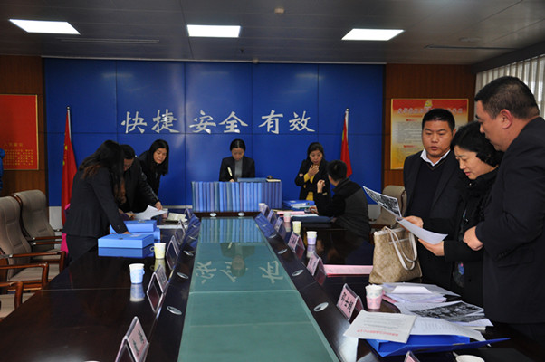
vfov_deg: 35.4
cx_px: 272
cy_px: 181
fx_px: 567
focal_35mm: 38
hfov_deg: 51.3
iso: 500
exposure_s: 1/60
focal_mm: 25
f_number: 4
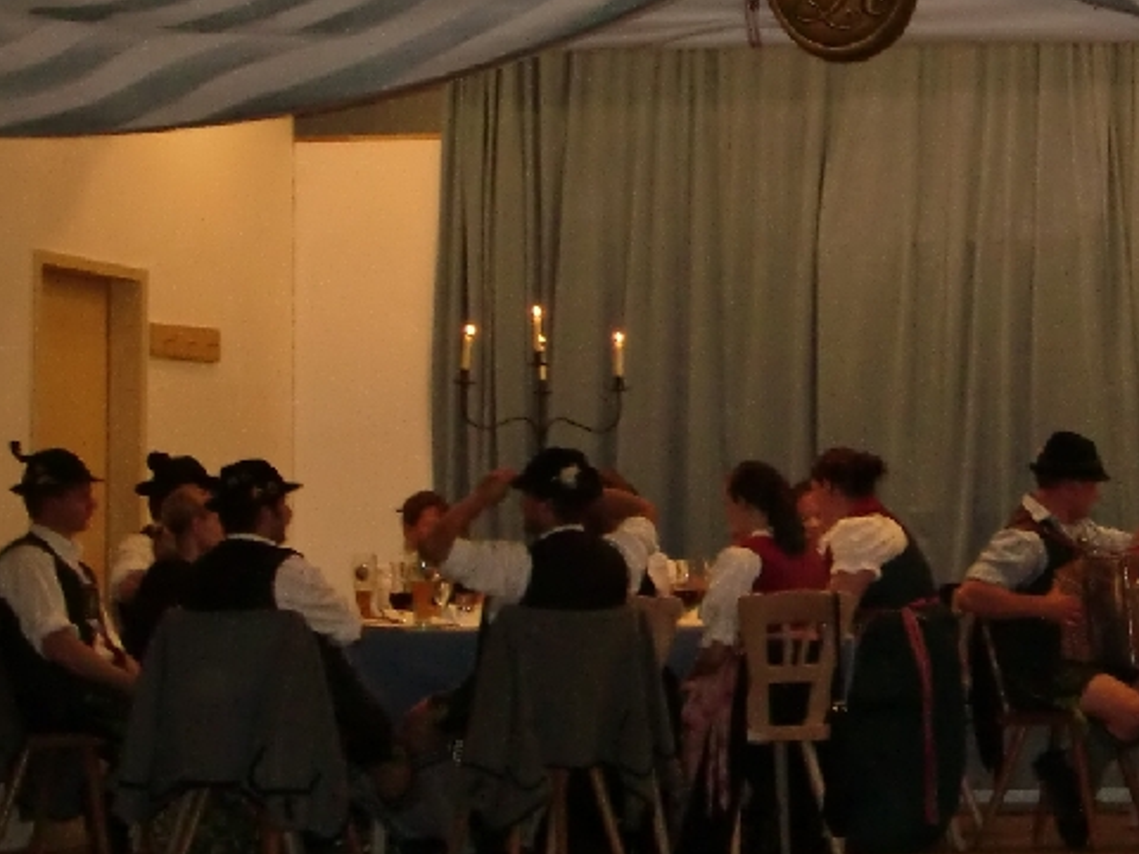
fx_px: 3619
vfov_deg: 13.4
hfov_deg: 17.6
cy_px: 275
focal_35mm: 110
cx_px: 1025
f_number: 3.6
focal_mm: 9.8
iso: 400
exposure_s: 1/50
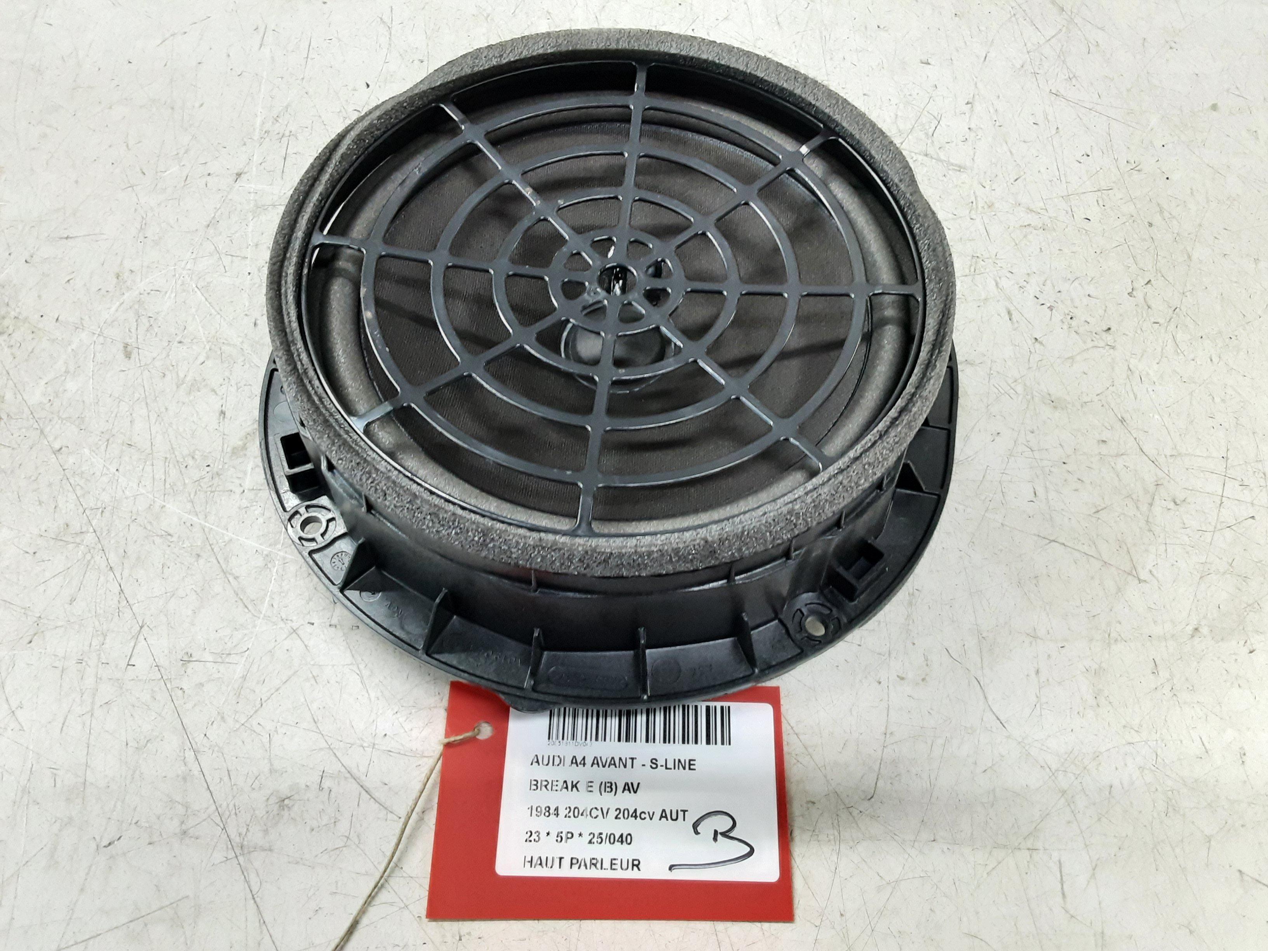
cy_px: 476
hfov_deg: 65.3
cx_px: 634
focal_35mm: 27
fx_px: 989
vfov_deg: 51.4
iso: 200
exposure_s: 1/50
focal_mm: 2.91
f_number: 1.9
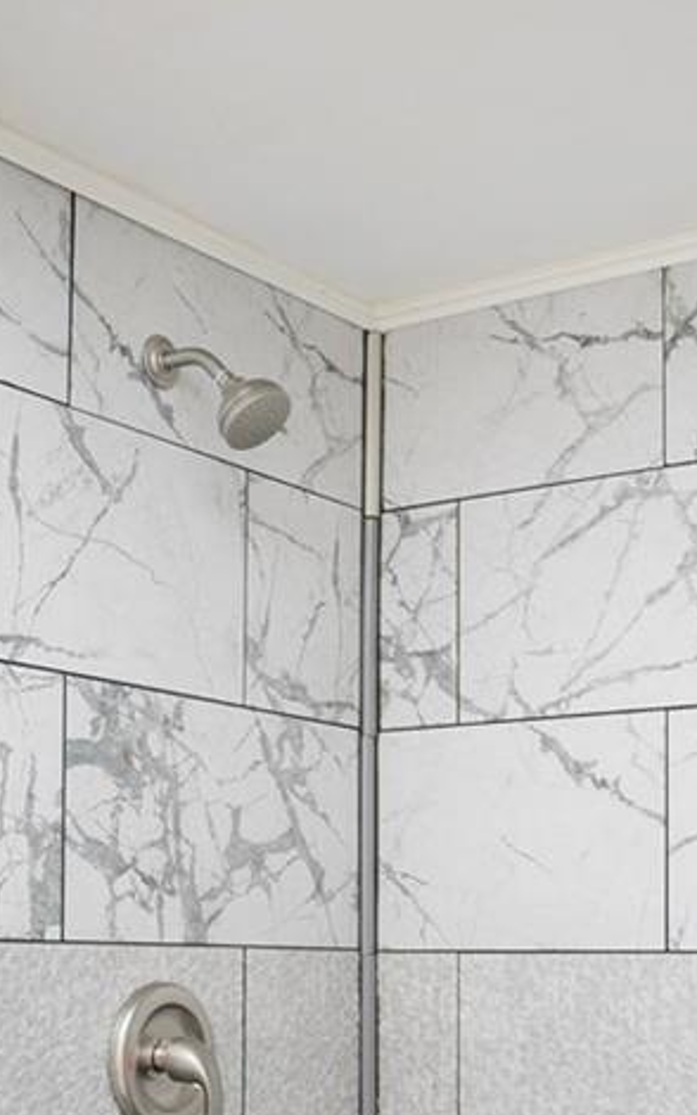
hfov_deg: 22.0
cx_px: 325
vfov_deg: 32.9
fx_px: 1792
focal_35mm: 59
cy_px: 994
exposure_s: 1/60
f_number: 2.8
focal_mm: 17
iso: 160
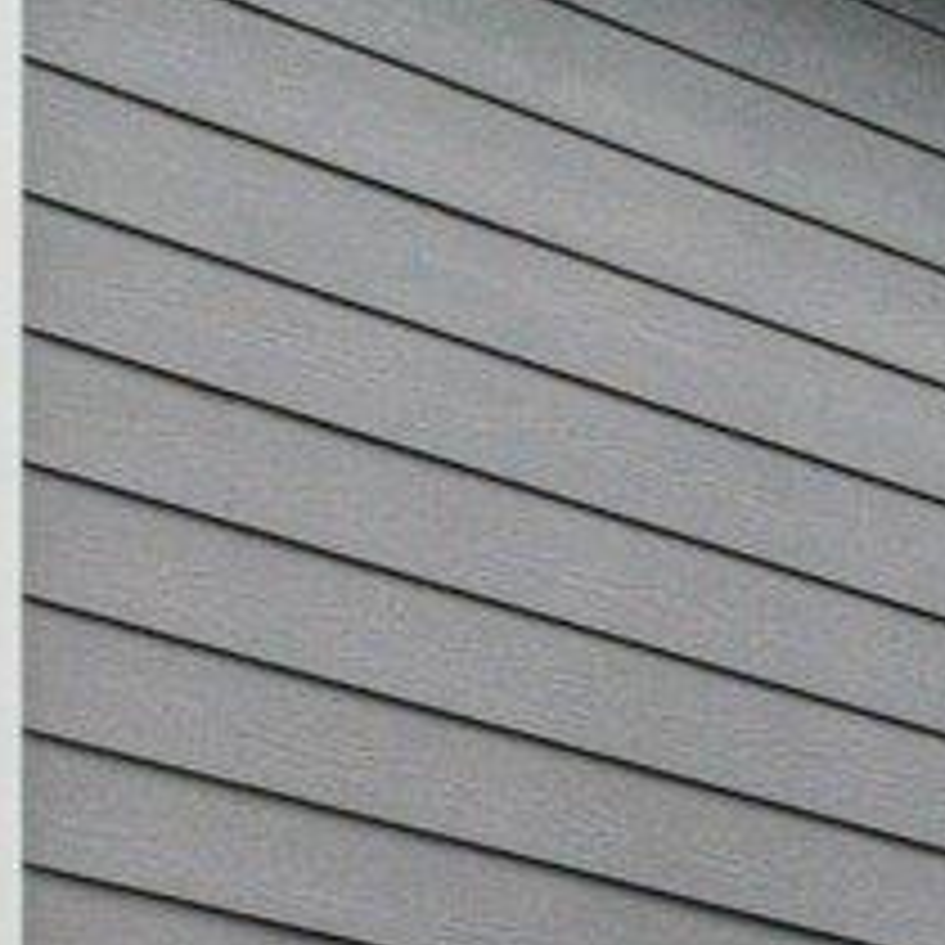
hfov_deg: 5.1
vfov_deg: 5.9
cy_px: 1042
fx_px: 9204
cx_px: 4010
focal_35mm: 298
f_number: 8
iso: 400
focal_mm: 24
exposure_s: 1/100
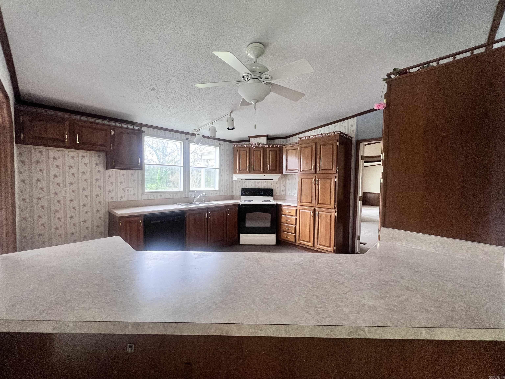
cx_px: 252
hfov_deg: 106.2
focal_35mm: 13
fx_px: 190
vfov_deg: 89.9
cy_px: 190
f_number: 1.8
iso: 250
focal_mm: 1.57
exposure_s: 1/87
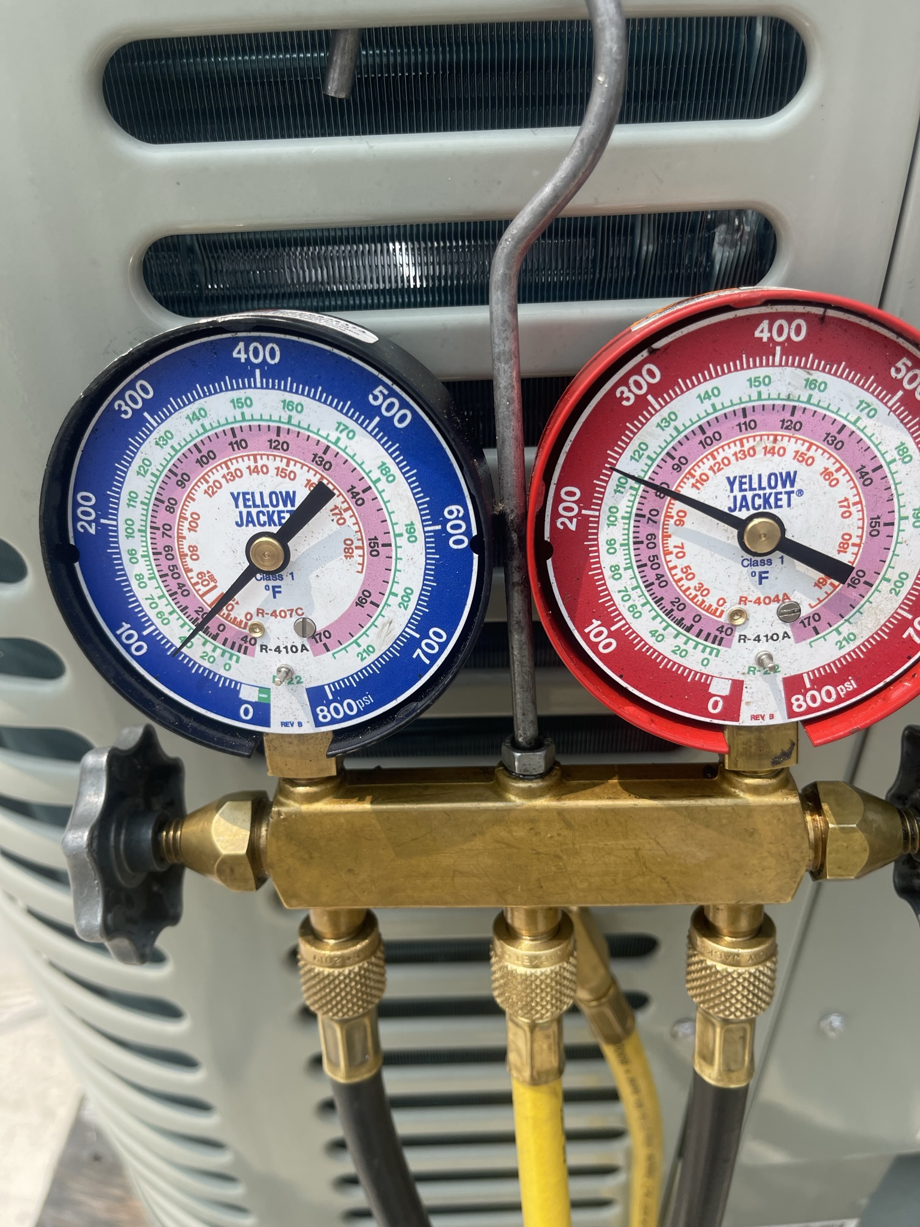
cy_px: 614
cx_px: 460
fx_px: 921
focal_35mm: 26
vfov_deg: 67.3
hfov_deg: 53.1
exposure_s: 1/2083
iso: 32
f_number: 1.6
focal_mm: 5.1
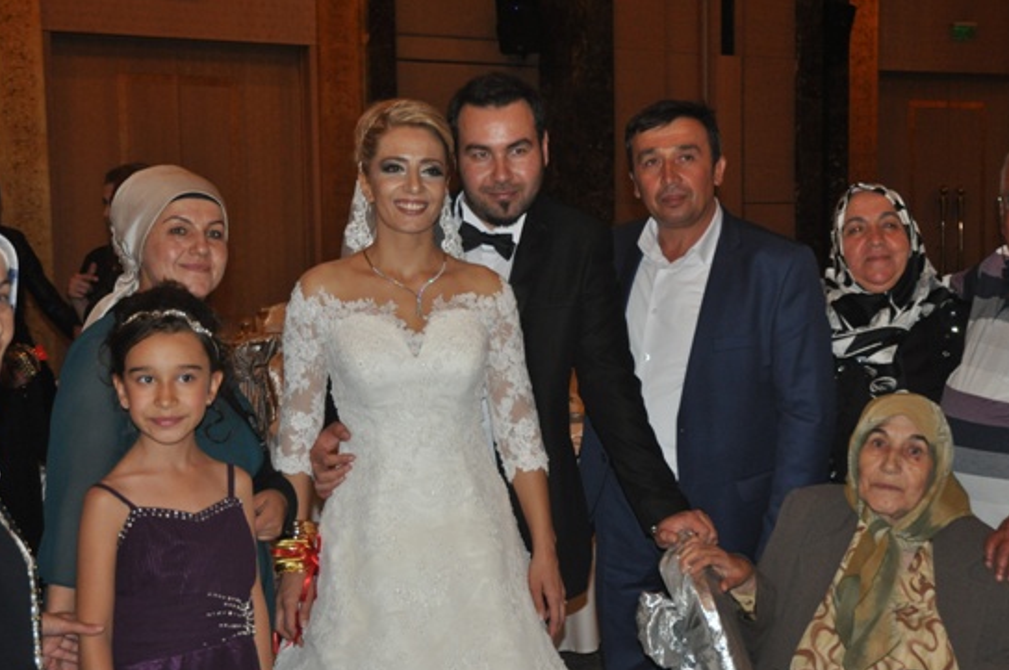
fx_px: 1679
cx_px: 577
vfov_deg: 22.5
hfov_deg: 33.4
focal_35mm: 60
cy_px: 361
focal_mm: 34
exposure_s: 1/60
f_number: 4
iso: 800
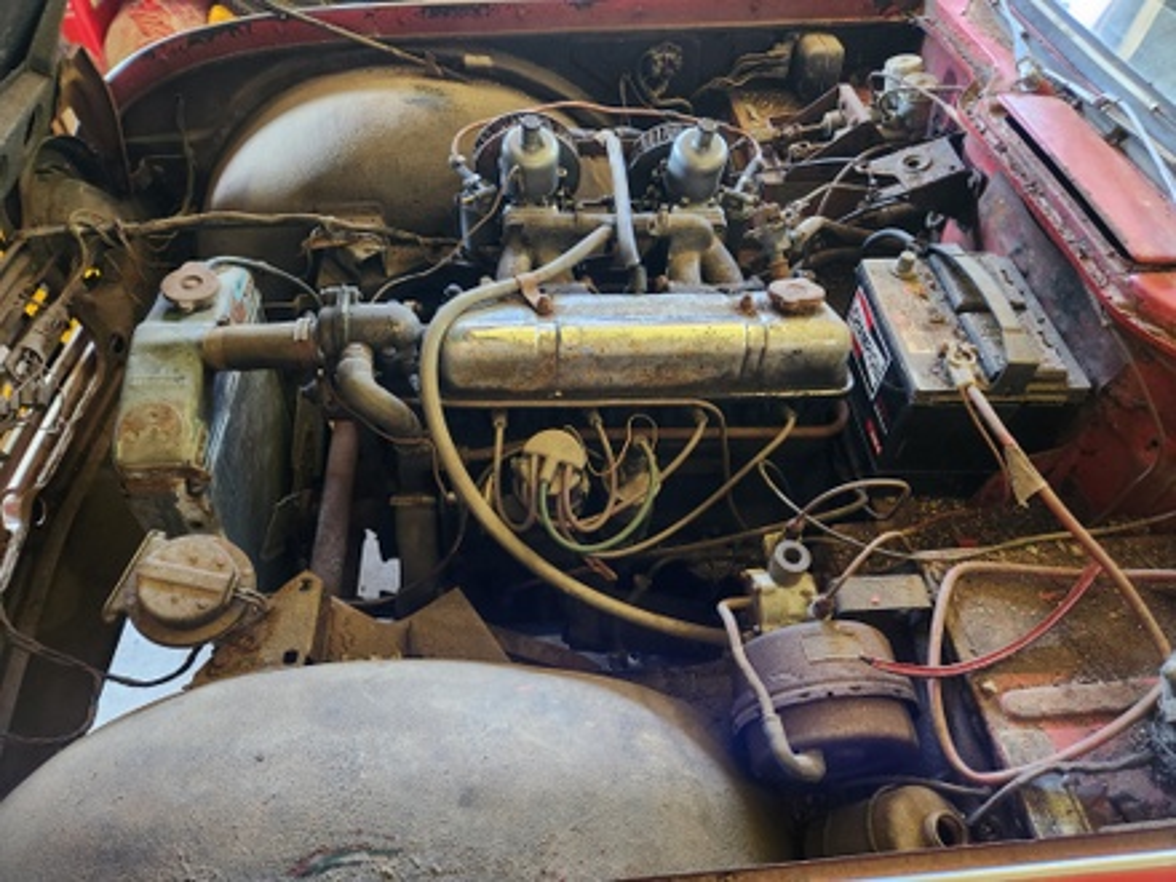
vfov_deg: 58.9
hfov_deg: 73.9
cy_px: 441
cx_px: 588
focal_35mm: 23
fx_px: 781
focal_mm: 5.4
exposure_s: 1/24
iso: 640
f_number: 1.8
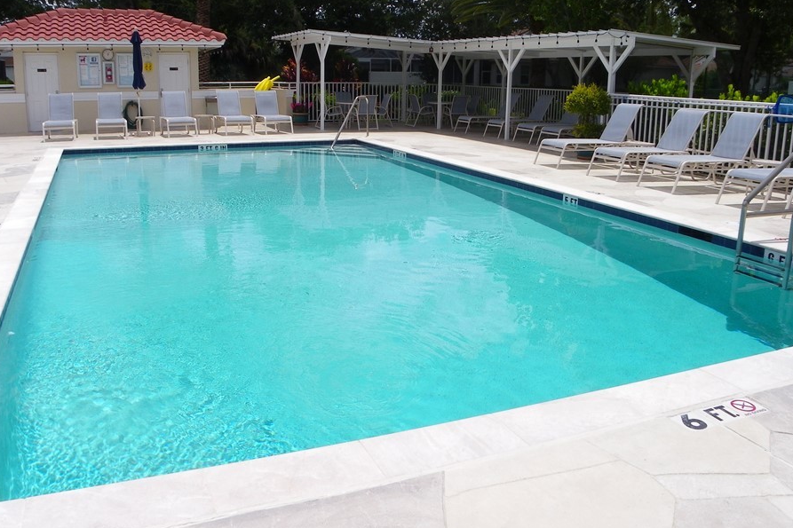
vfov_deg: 42.2
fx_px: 683
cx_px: 373
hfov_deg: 60.3
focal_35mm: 31
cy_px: 219
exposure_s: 1/250
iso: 50
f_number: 7.1
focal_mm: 4.6
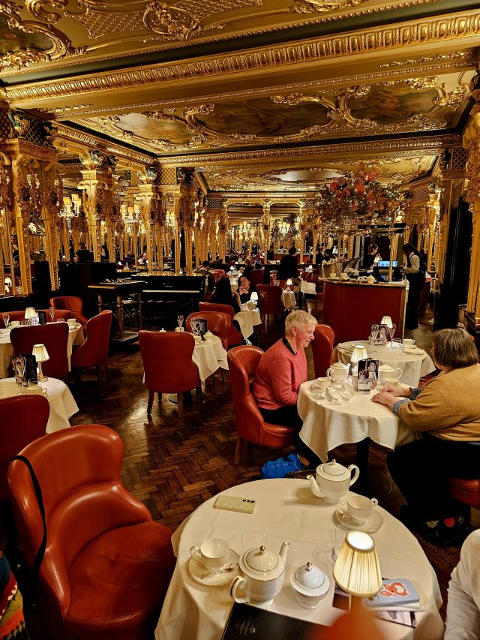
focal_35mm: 23
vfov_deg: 73.9
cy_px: 320
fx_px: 425
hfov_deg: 58.9
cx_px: 240
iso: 640
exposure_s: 1/50
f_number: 1.7
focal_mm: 6.3
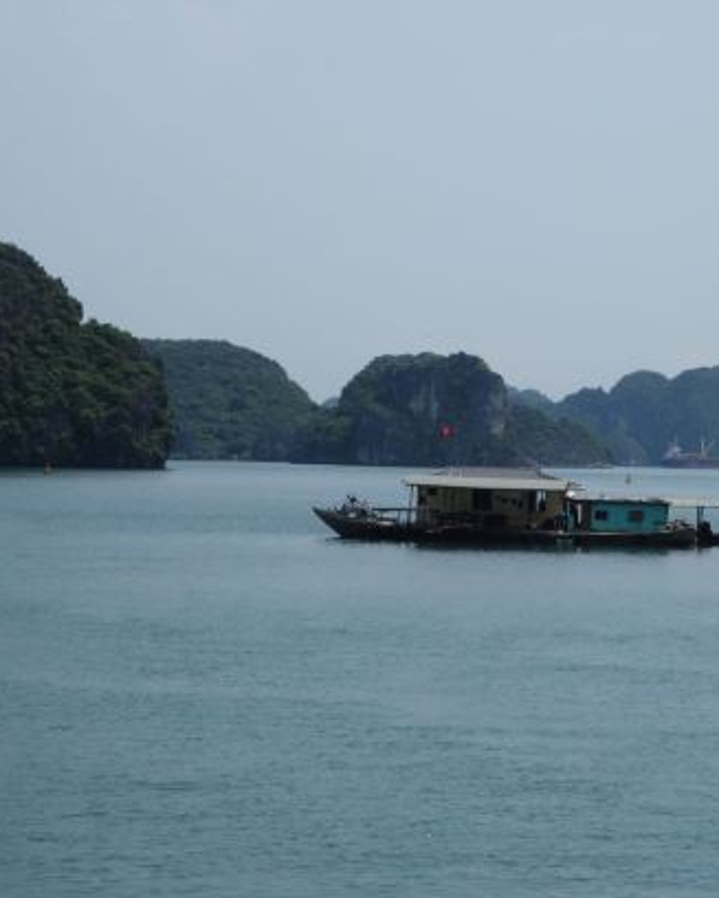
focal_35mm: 125
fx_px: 3321
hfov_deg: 12.3
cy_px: 325
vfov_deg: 15.4
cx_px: 501
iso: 800
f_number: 10
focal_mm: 25.32
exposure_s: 1/1600
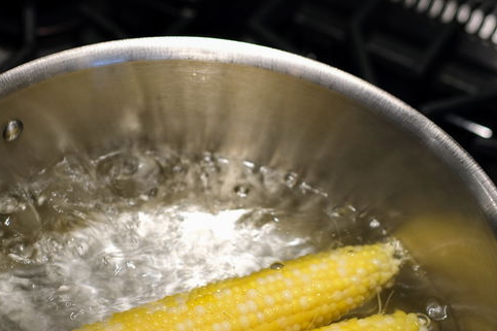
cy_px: 250
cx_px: 211
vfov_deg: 19.3
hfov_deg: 28.8
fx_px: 966
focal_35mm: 70
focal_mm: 30
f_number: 2.5
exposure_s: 1/56
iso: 125
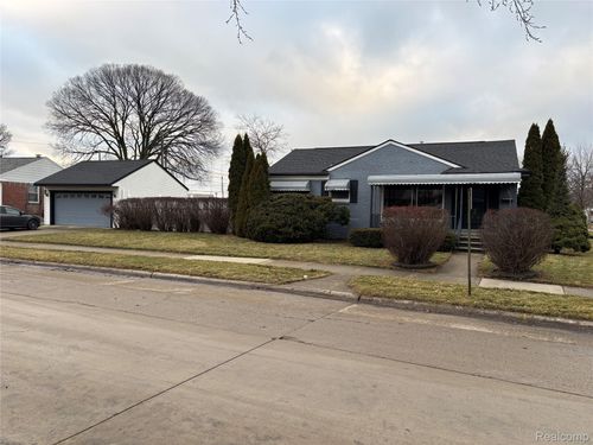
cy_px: 222
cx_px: 296
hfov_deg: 67.3
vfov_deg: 53.1
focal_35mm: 26
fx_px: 445
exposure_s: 1/139
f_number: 1.6
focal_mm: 5.96
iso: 32
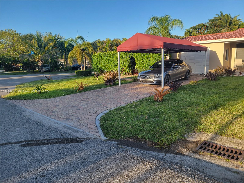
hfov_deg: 67.3
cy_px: 92
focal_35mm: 26
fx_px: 183
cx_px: 122
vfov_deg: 53.1
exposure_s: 1/717
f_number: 1.8
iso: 40
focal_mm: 5.4
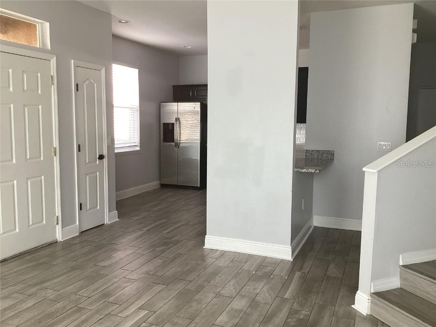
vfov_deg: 45.4
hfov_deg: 58.4
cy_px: 164
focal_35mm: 31
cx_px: 218
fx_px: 390
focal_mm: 3.3
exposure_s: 1/60
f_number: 2.4
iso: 80
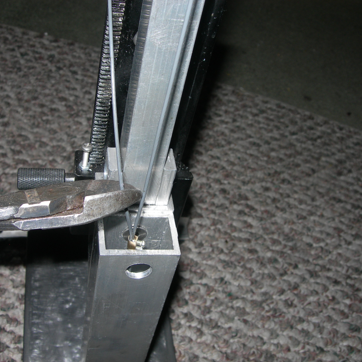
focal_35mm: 45
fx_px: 532
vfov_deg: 37.6
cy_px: 181
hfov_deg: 37.5
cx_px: 157
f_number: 4.8
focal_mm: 7.8
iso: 50
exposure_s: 1/60.1
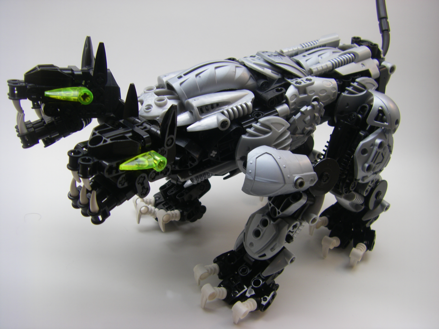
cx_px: 220
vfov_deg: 37.7
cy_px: 164
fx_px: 482
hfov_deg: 49.0
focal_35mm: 38
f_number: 3.5
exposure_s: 1/50
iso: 64
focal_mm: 6.3
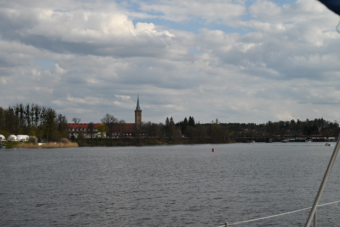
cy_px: 114
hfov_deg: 28.8
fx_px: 661
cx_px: 170
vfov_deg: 19.5
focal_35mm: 70
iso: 100
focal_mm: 70
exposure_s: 1/640
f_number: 6.3
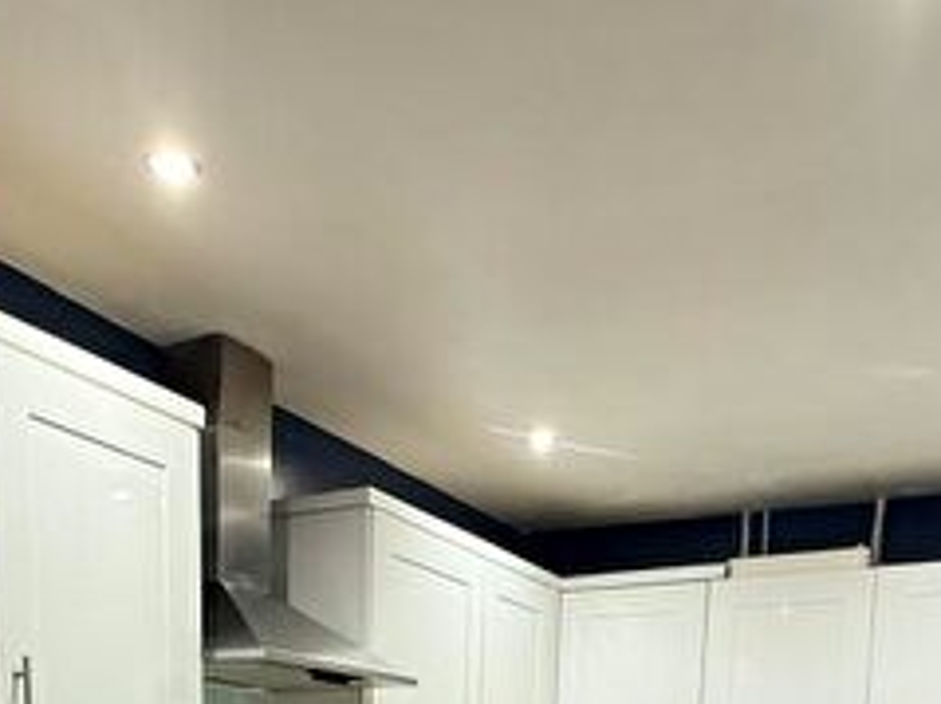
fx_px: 1114
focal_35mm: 41
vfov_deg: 27.7
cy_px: 966
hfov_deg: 45.8
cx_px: 441
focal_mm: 2.22
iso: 320
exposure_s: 1/50
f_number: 2.2
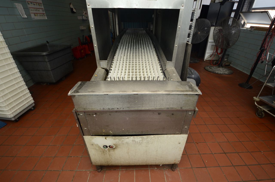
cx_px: 138
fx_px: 114
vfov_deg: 77.1
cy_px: 91
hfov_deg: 100.5
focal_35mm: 15
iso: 640
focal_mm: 10
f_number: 6.3
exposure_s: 1/125
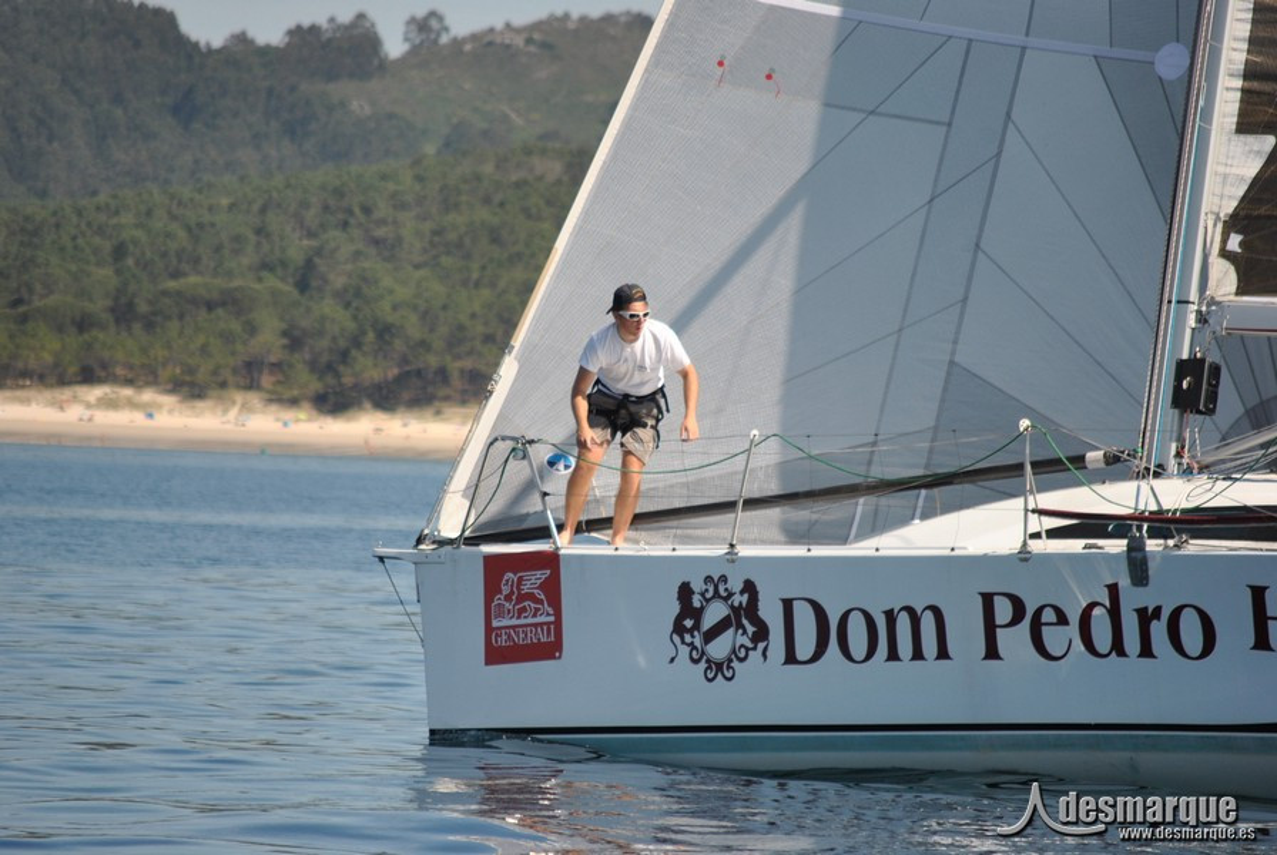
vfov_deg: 4.6
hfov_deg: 6.9
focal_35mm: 300
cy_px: 428
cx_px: 638
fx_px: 10655
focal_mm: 200
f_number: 5.6
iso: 200
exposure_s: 1/800
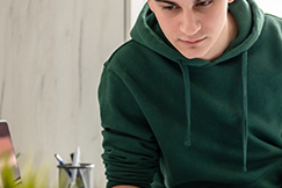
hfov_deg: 23.1
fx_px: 689
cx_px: 180
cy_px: 115
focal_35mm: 88
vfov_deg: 15.5
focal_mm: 35
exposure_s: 1/200
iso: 320
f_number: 1.8
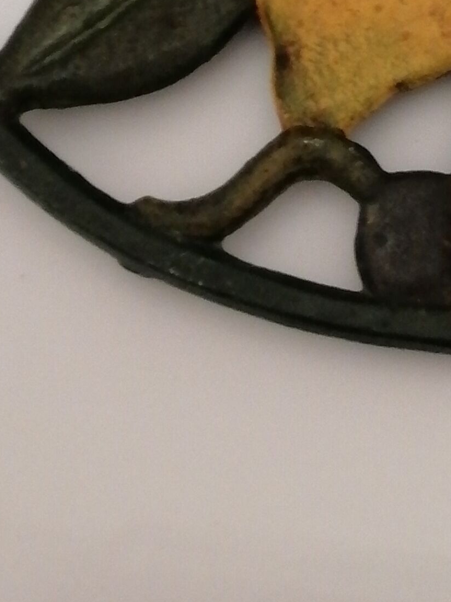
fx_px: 1894
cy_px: -646
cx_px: 547
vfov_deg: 14.5
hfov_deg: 13.2
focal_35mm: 109
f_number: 1.8
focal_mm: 3.96
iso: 320
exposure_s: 1/33.3
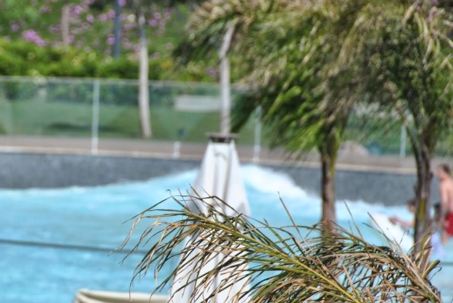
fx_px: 6918
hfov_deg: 3.8
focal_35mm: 549
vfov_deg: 2.5
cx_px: 150
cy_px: 268
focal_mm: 200
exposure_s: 1/1250
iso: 200
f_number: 5.6
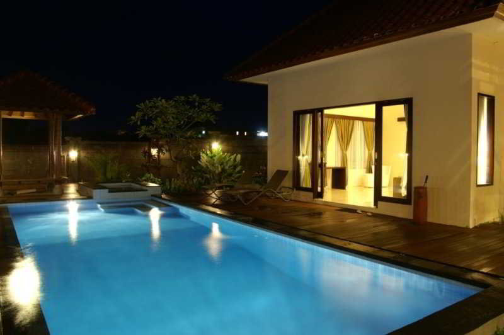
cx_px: 252
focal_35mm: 27
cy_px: 168
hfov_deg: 67.4
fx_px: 378
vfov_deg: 47.9
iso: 100
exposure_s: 15
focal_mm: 18
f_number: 8
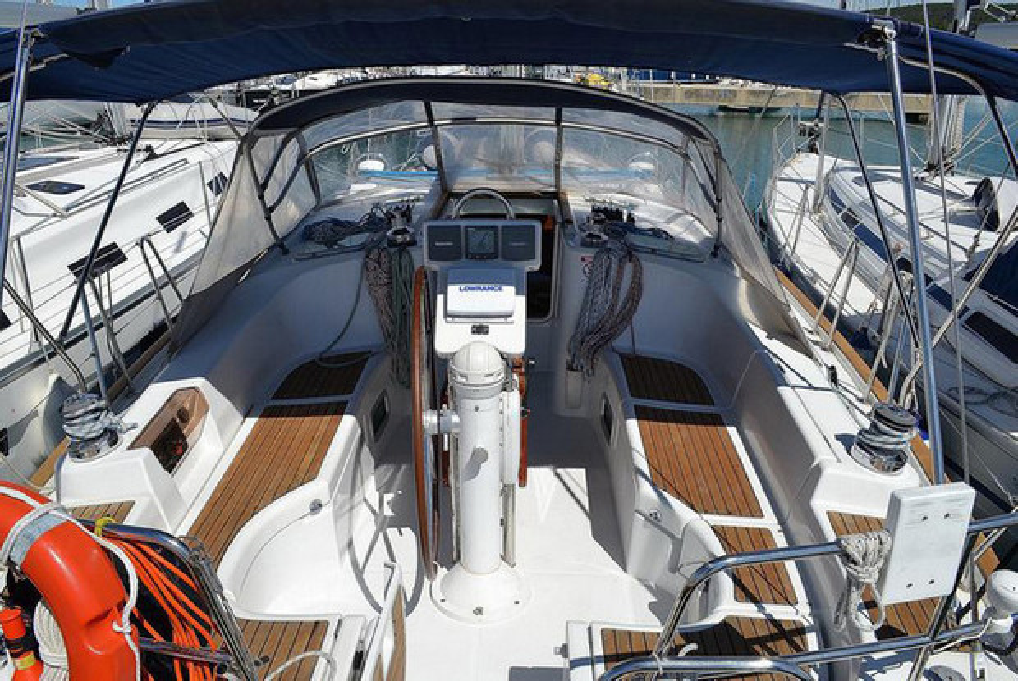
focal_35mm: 27
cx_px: 509
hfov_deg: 67.3
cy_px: 340
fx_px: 764
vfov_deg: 48.0
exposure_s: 1/500
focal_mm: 18
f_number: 8
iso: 100
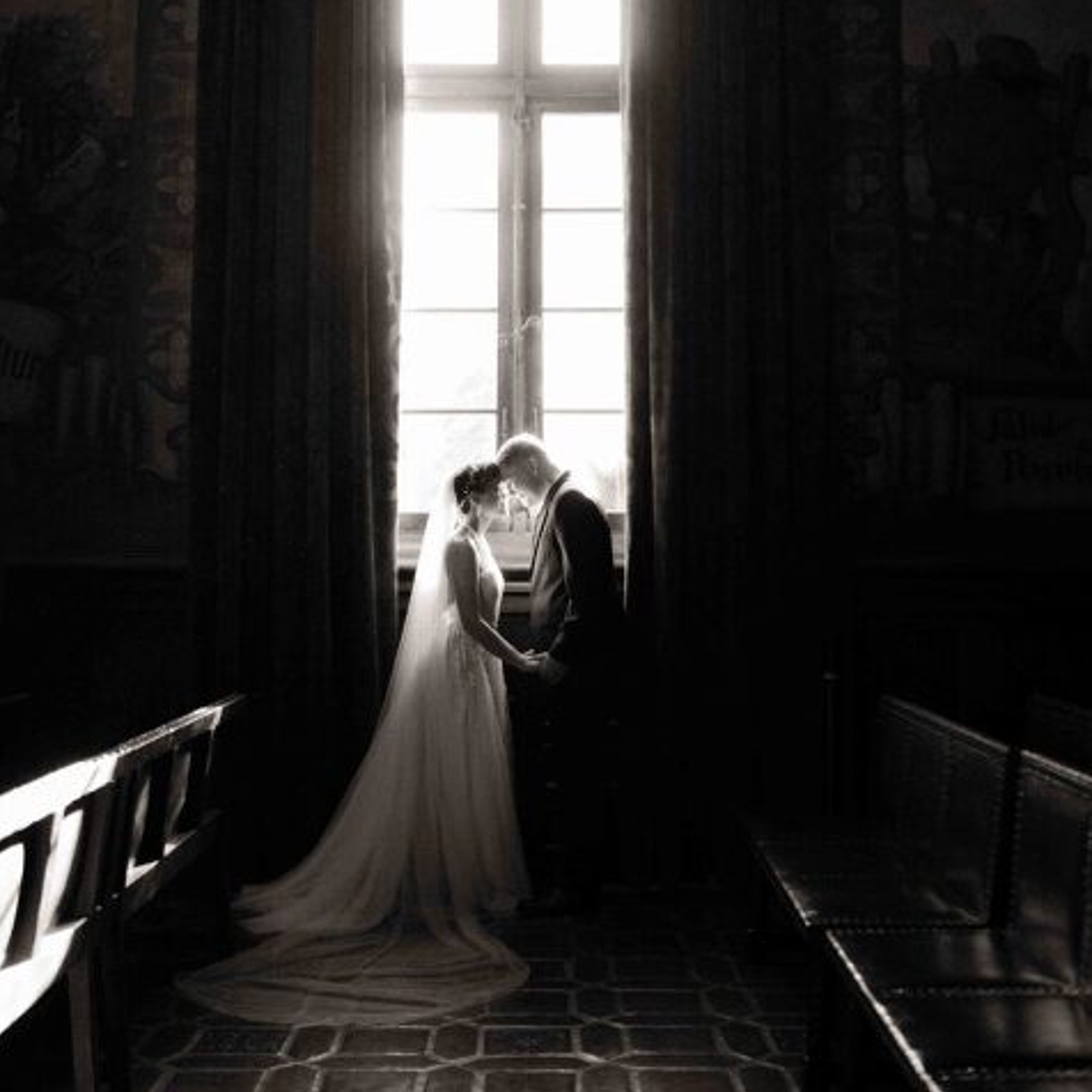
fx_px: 1606
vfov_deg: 37.2
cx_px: 546
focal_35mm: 45
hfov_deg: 37.6
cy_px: 377
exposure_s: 1/200
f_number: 2
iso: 1000
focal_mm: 35
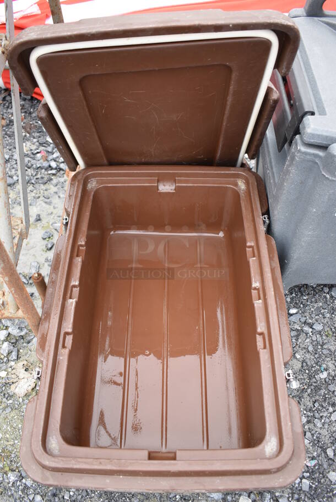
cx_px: 168
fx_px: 440
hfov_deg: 41.8
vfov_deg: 59.5
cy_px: 251
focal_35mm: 32
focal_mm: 21
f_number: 4.5
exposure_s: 1/250
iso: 400
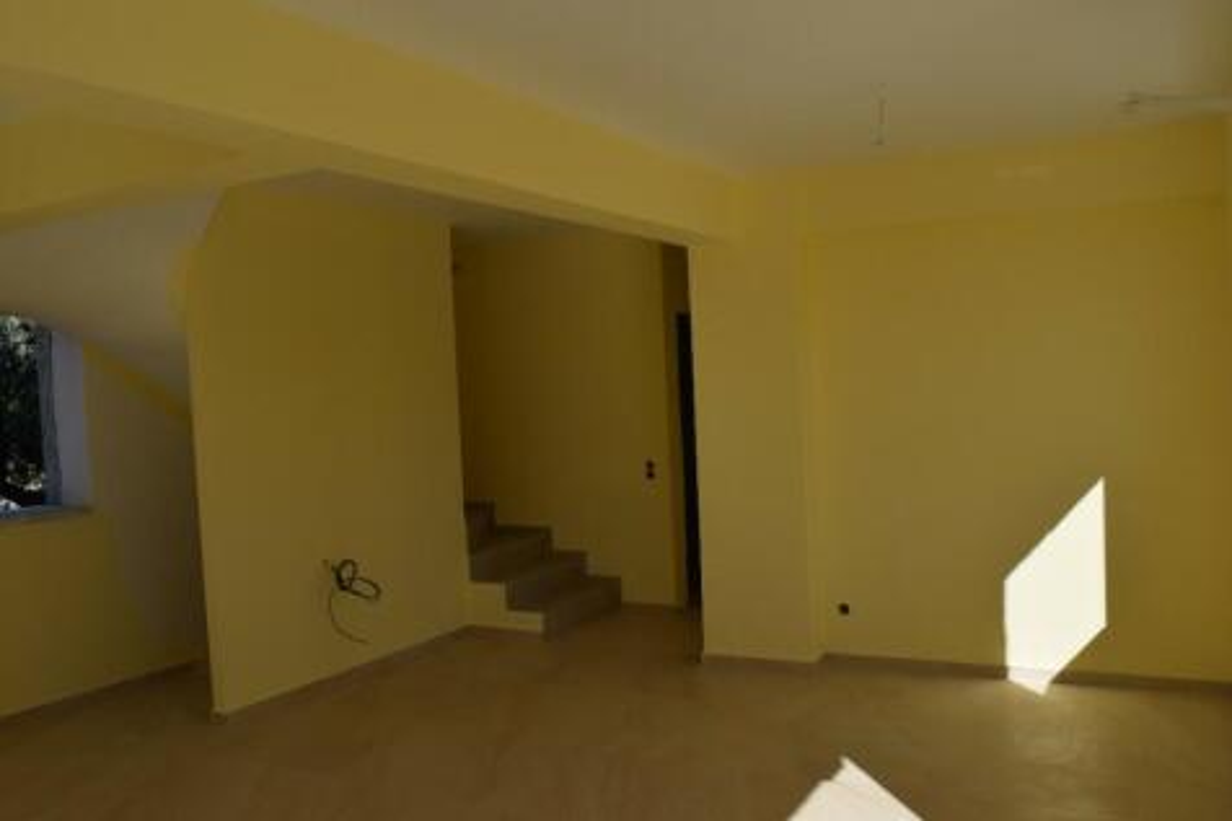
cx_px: 616
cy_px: 410
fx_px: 1026
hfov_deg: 61.9
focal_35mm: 30
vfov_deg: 43.6
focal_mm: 20
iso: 200
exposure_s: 1/500
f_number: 11
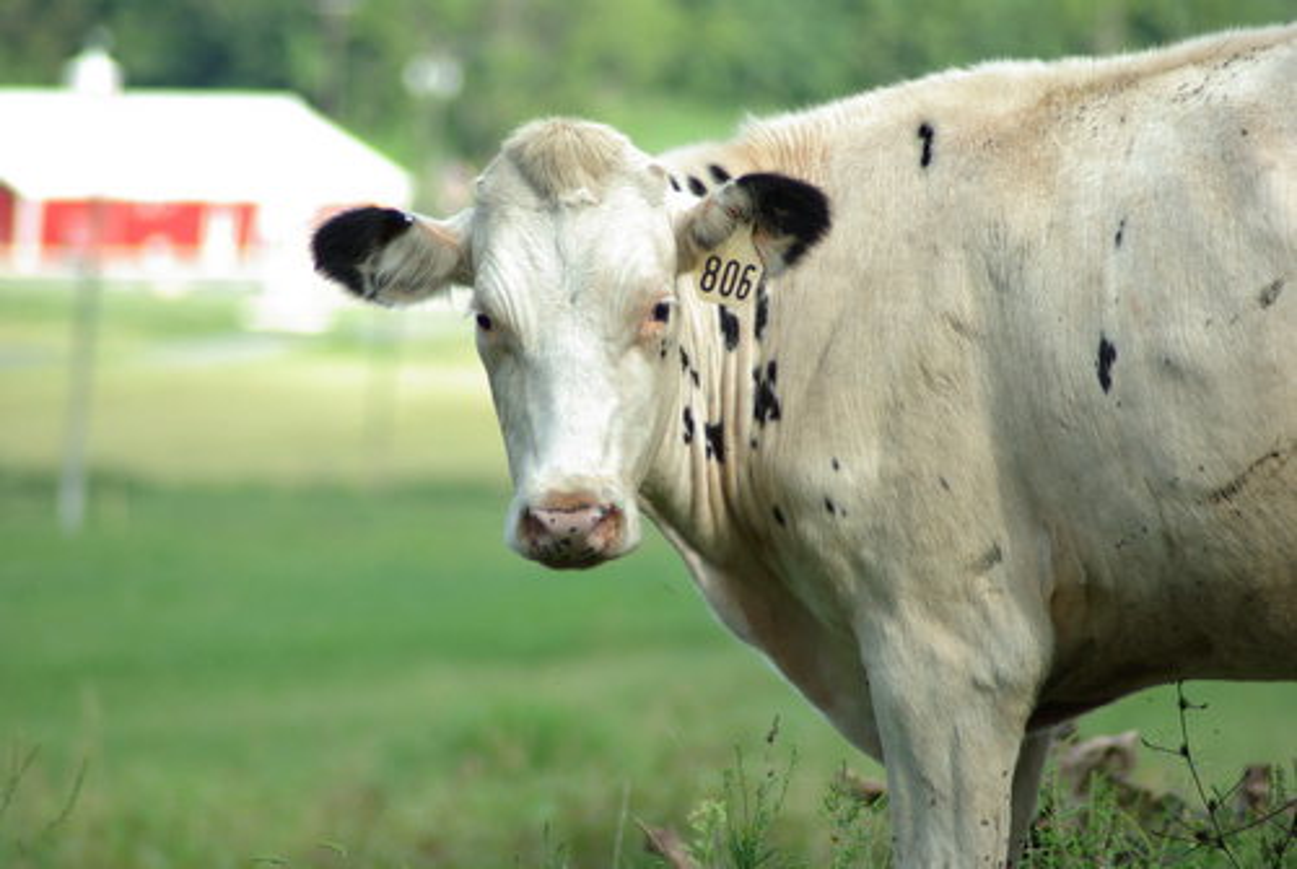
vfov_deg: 3.8
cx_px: 648
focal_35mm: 360
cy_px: 434
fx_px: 12989
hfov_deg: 5.7
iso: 100
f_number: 5.6
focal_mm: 240
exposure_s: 1/125
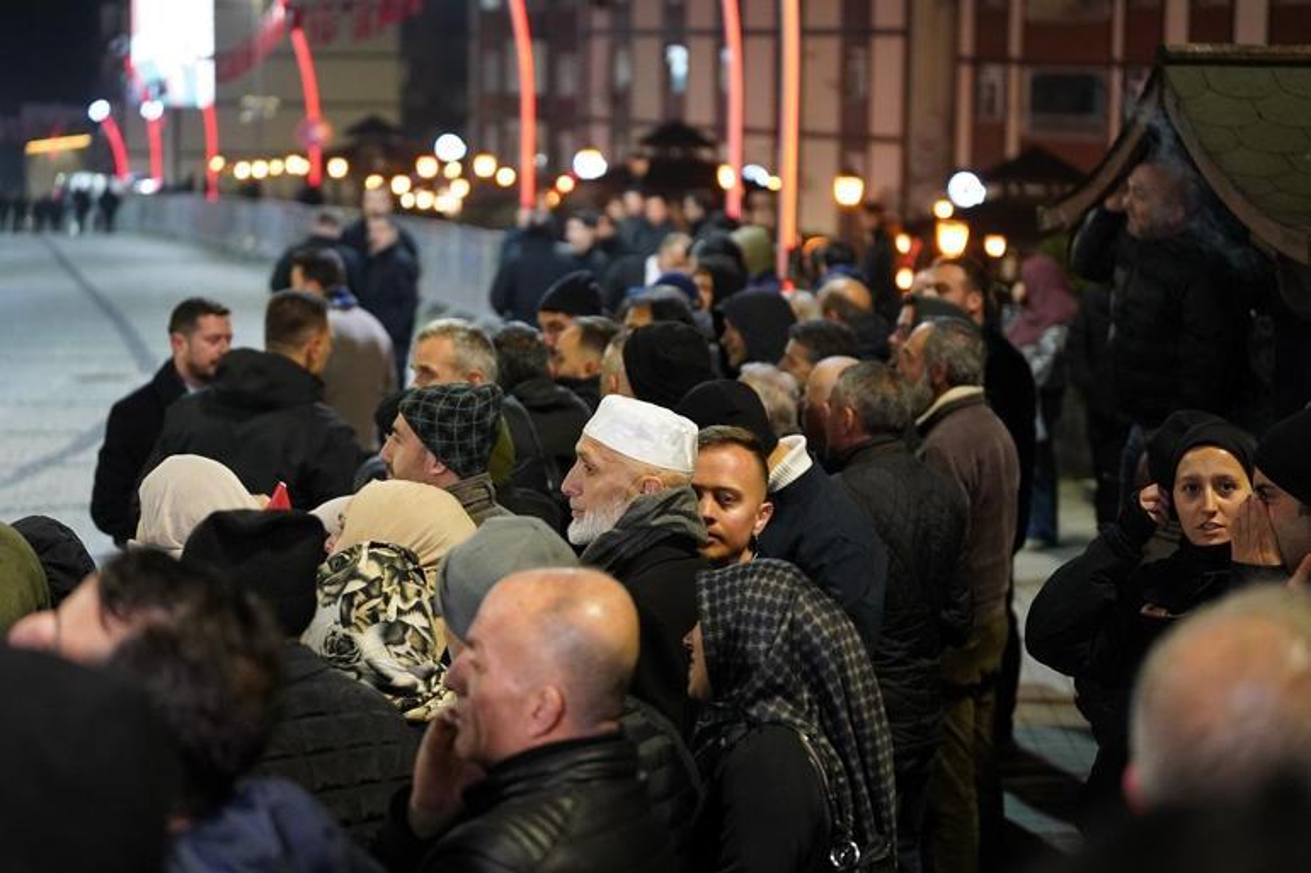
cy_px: 436
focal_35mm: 70
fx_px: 2548
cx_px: 656
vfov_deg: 19.4
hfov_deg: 28.8
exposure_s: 1/80
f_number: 2.8
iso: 4000
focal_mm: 70
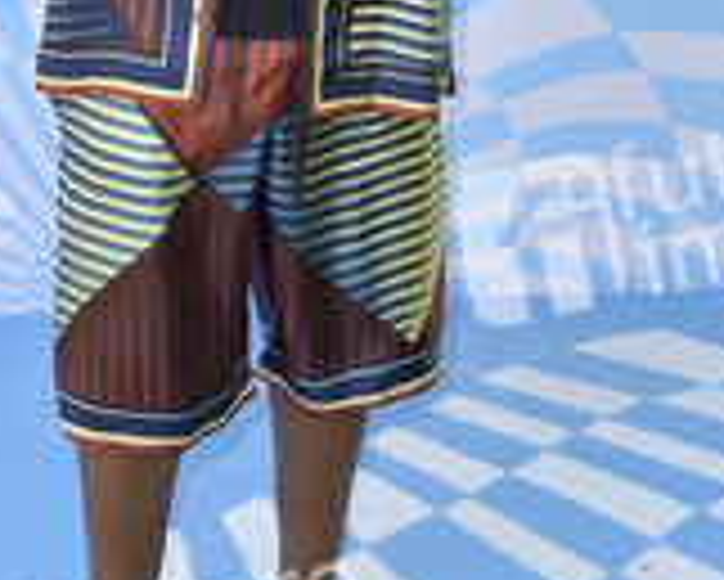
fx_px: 2594
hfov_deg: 15.9
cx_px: 277
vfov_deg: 12.6
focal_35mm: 121
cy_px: -4
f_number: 6.3
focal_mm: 52
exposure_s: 1/250
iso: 400
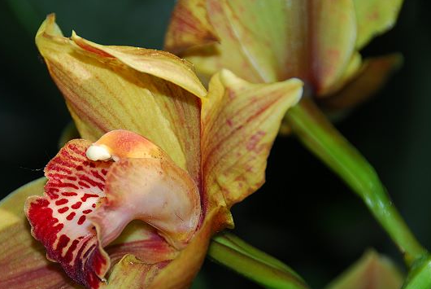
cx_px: 140
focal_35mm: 345
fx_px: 4136
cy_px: 181
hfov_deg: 6.0
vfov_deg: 4.0
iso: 100
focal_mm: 150
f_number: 5.6
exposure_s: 1/100
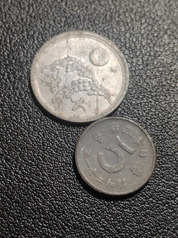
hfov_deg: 25.2
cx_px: 89
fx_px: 398
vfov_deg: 33.2
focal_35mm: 58
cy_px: 119
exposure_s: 1/100
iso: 50
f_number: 2
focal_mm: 5.75
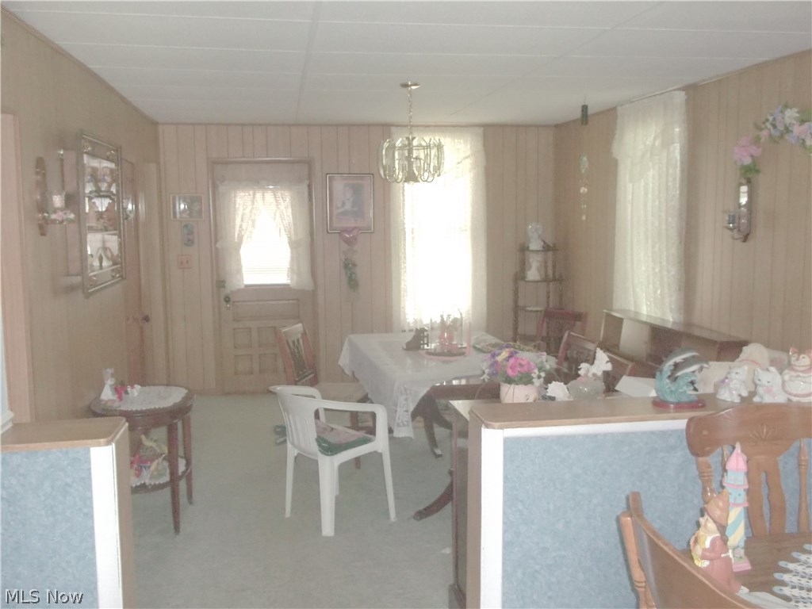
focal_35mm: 33
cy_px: 304
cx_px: 406
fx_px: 774
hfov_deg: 55.4
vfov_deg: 42.9
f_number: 3.3
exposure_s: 1/40
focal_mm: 5.9
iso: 320
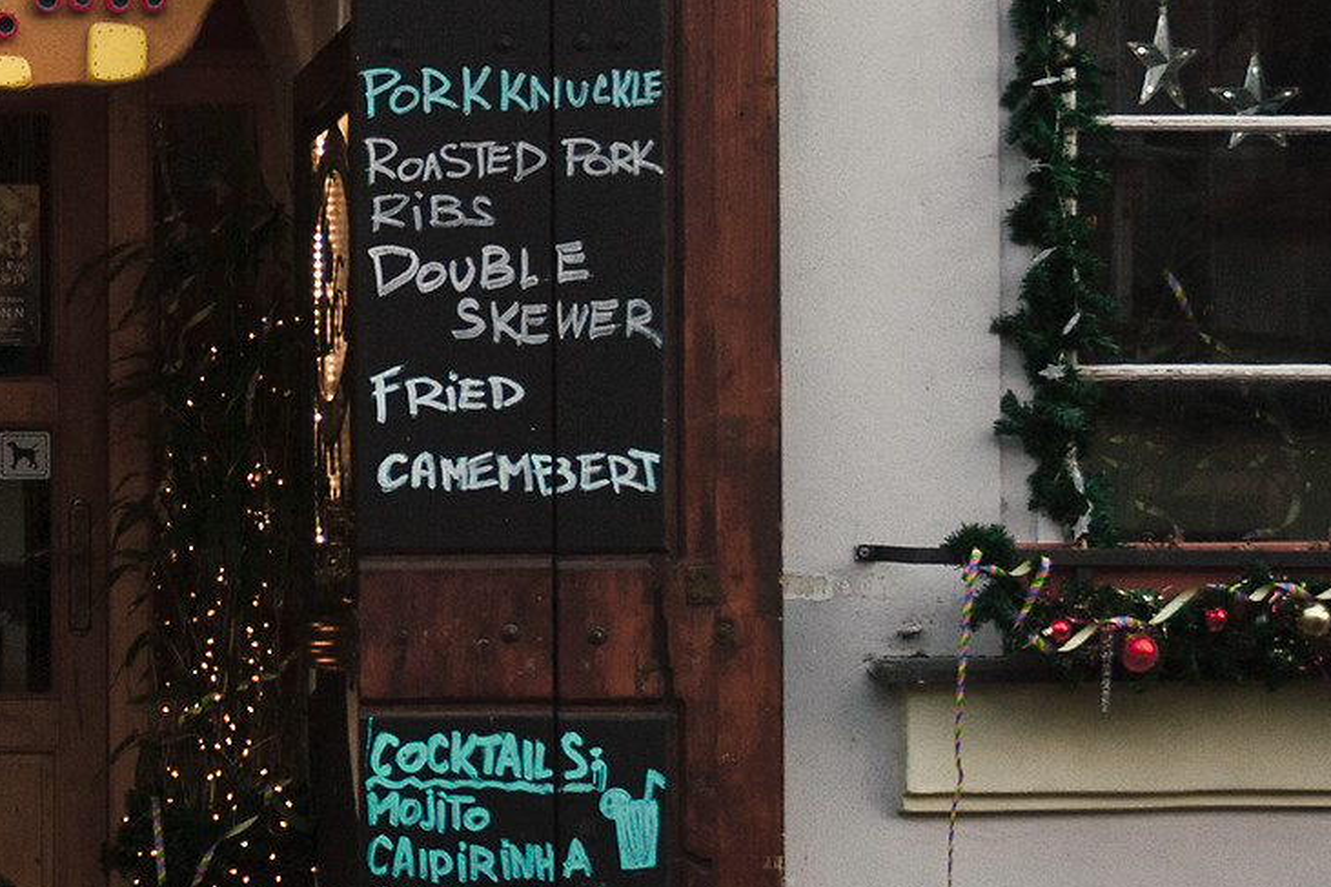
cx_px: -446
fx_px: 5642
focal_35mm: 153
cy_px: 461
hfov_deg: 13.0
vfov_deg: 9.0
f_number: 4.5
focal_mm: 31
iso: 100
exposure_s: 1/160
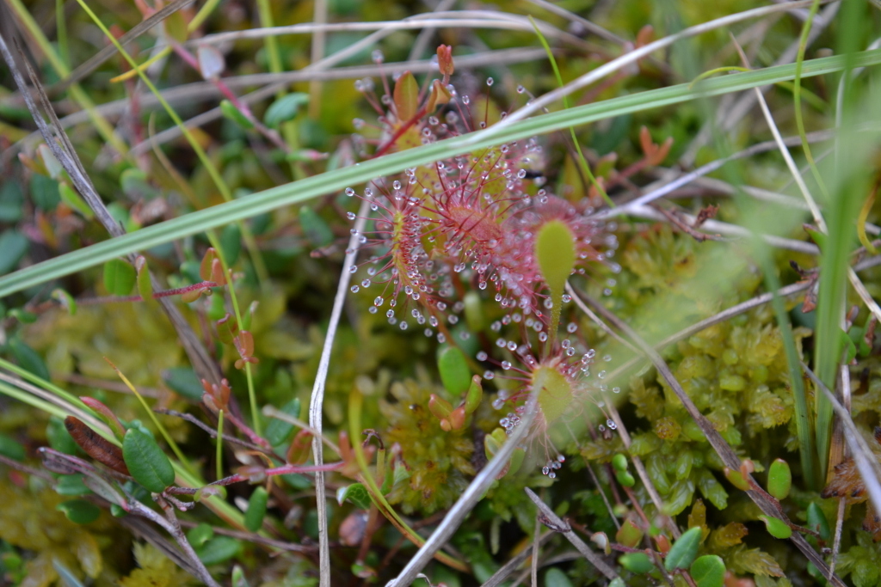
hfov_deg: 24.6
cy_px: 294
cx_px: 440
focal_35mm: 82
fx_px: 2019
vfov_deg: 16.6
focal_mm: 55
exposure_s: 1/80
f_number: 5.6
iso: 200
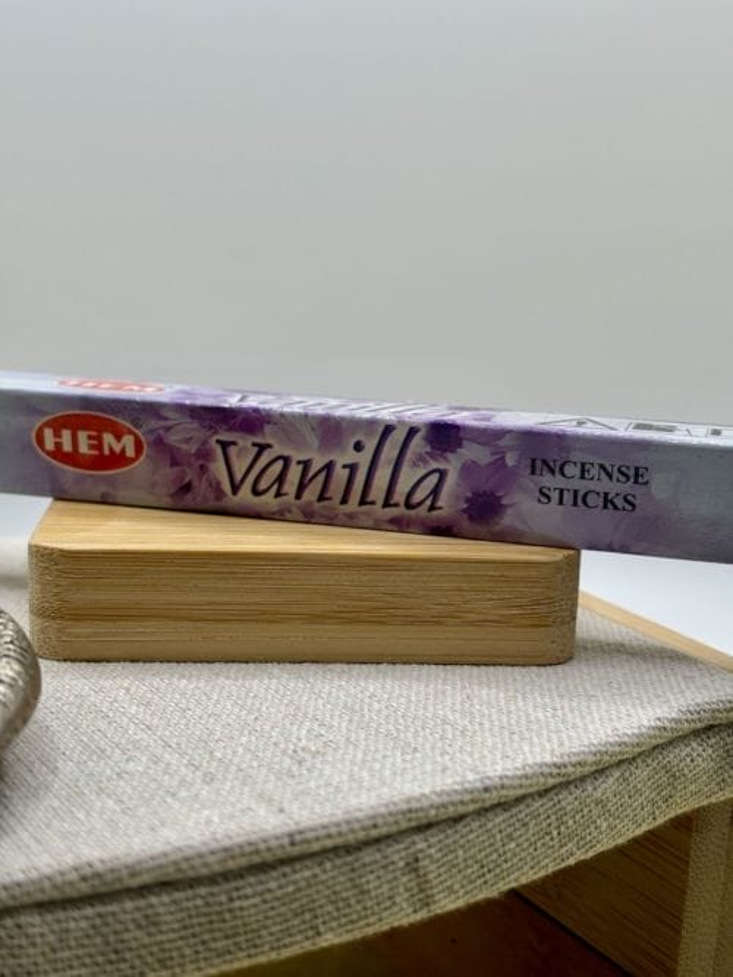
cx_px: 366
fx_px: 1469
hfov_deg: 28.0
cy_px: 488
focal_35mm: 52
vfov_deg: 36.8
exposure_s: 1/319
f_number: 1.6
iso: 32
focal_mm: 5.96
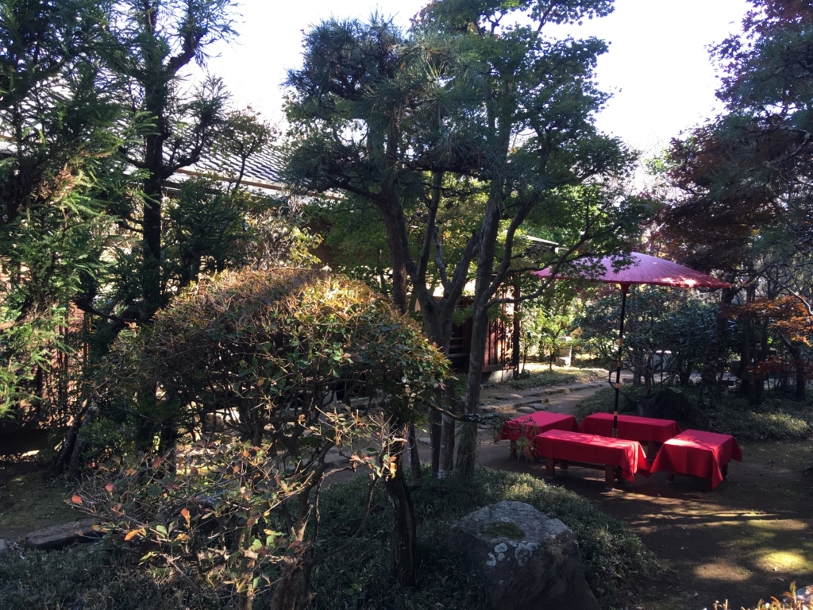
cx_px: 406
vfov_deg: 48.2
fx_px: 681
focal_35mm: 29
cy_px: 305
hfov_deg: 61.7
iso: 40
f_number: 2.2
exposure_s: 1/120
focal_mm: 4.15
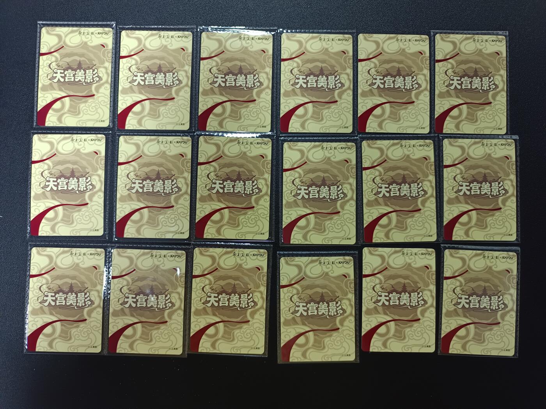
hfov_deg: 71.6
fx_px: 379
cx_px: 273
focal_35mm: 24
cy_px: 204
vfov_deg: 56.8
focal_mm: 5.31
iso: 556
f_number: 1.7
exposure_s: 1/50
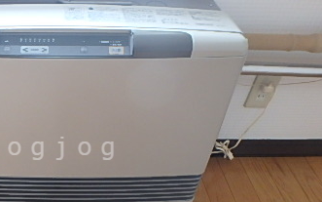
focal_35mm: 43
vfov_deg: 29.5
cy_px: 148
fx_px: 377
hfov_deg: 43.5
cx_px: 53
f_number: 3.5
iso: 250
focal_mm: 3.7
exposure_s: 1/30
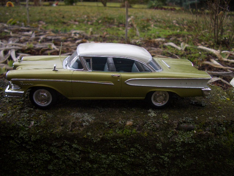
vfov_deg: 40.7
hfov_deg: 52.6
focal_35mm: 35
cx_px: 117
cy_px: 88
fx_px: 237
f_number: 2.6
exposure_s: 1/200
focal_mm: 5.8
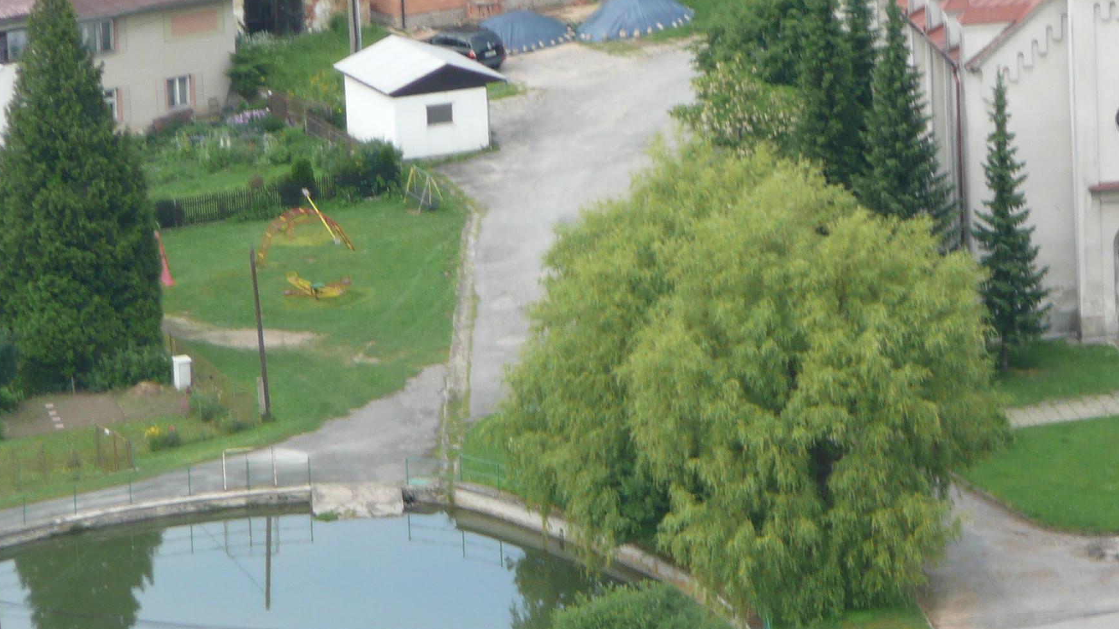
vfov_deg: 3.2
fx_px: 11334
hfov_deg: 5.7
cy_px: 351
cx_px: 679
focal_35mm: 382
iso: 100
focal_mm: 32.7
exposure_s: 1/160
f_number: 4.8
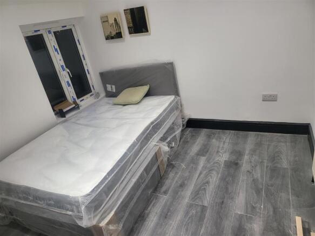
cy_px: 118
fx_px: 218
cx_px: 158
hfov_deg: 71.6
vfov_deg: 56.8
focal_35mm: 24
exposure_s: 1/100
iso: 200
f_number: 1.8
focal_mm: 5
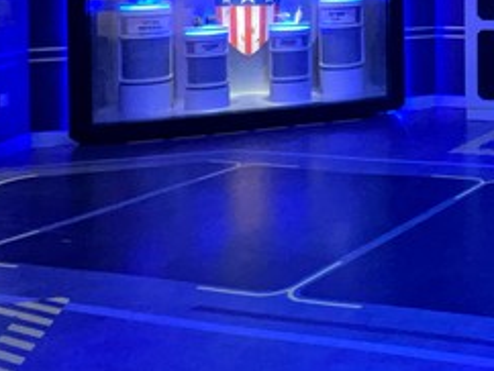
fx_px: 786
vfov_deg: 24.7
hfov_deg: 27.2
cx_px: 692
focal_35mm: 55
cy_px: -45
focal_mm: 1.57
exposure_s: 1/16
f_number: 1.8
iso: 320
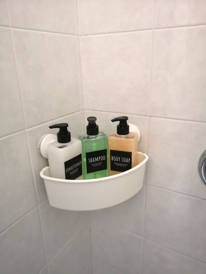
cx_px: 103
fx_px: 214
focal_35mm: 27
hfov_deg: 51.4
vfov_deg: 65.3
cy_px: 137
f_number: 1.8
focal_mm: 5.58
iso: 640
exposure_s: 1/17.1
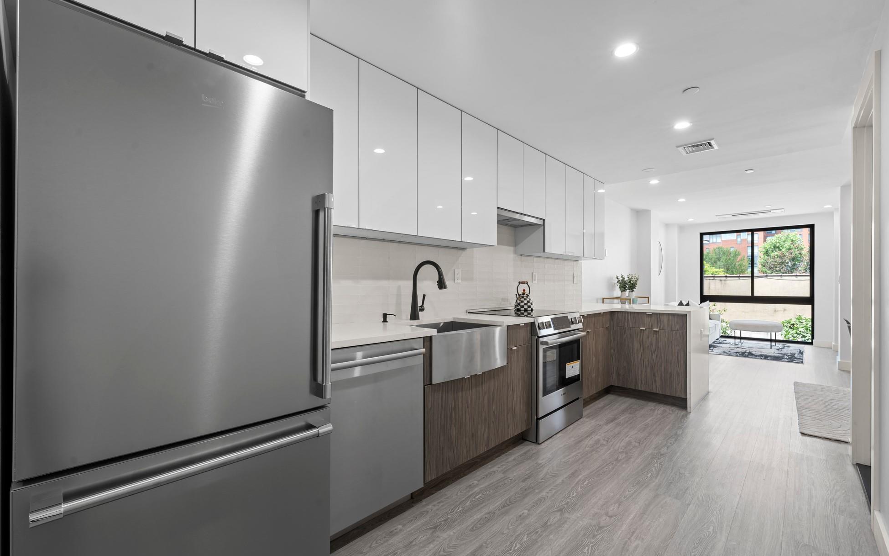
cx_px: 445
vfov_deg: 74.8
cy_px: 288
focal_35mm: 15
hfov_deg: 101.5
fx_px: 363
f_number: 10
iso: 200
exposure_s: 1/1.67
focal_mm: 14
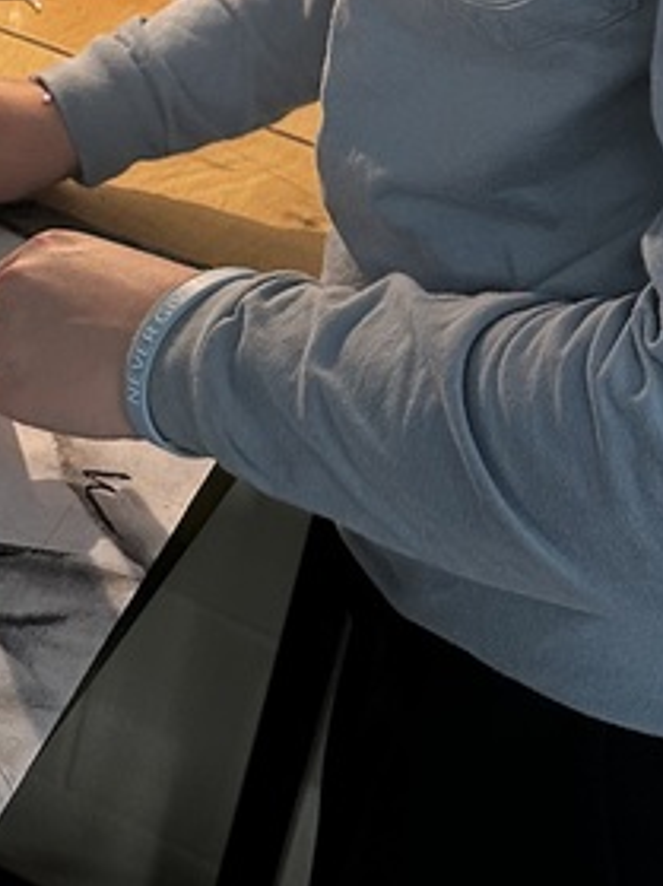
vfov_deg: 21.0
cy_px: -127
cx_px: -35
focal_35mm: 88
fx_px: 2249
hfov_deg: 16.4
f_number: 1.78
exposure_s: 1/60
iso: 200
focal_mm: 6.86
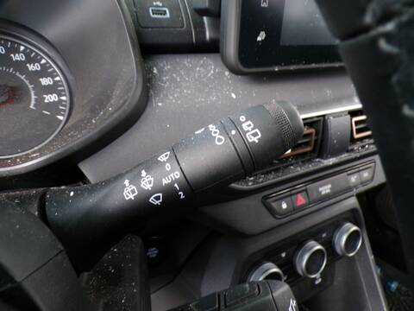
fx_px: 287
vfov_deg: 56.8
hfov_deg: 71.6
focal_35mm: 24
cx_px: 207
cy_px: 156
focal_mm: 4.3
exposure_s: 1/17
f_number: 3
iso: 338
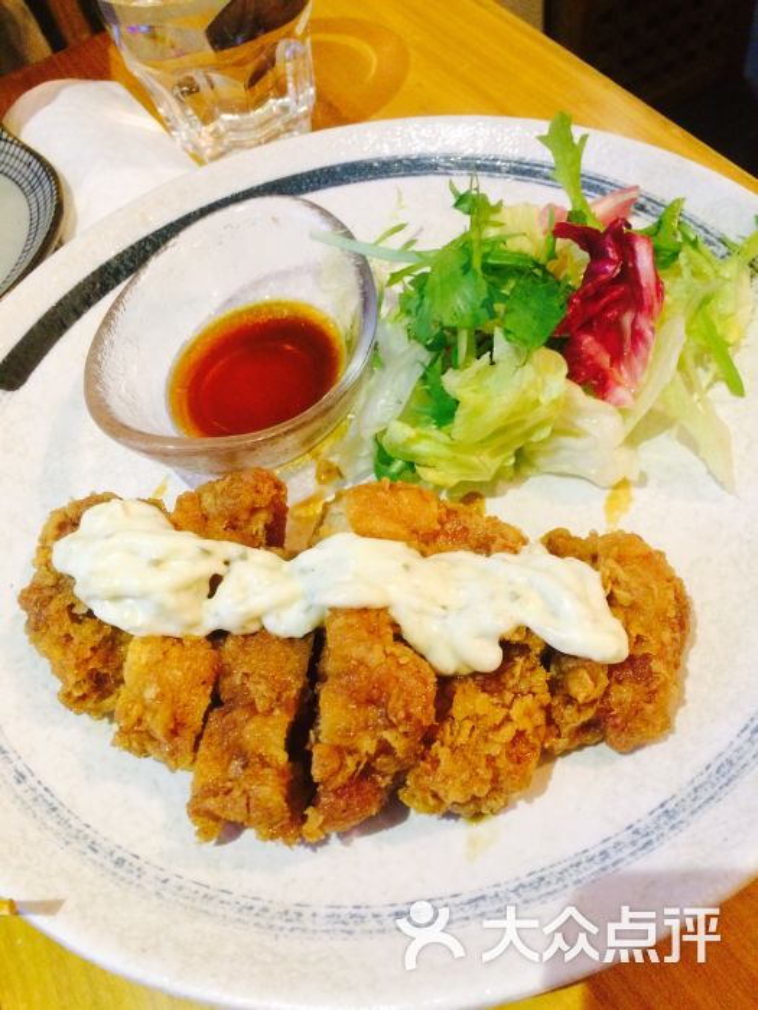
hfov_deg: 48.2
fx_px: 847
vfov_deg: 61.7
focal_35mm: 29
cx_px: 379
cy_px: 505
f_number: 2.2
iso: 250
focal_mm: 4.15
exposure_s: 1/17
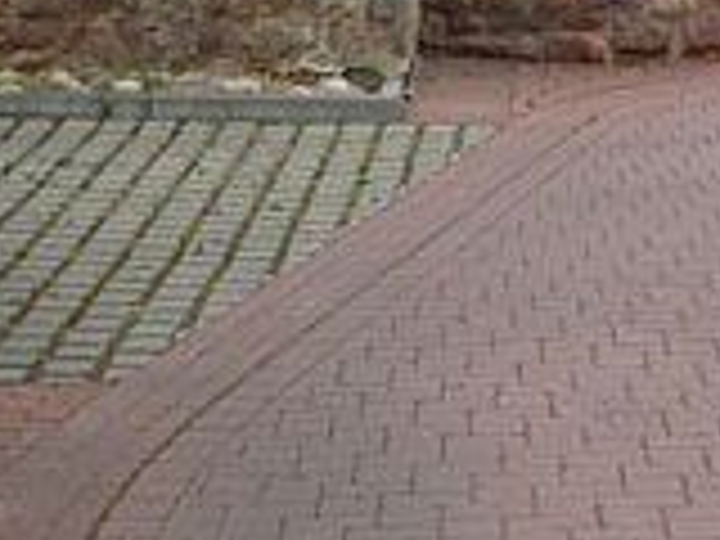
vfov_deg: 8.0
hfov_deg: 10.9
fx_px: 3744
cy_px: -351
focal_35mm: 180
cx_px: 585
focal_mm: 7.9
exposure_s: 1/160
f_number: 4
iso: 80
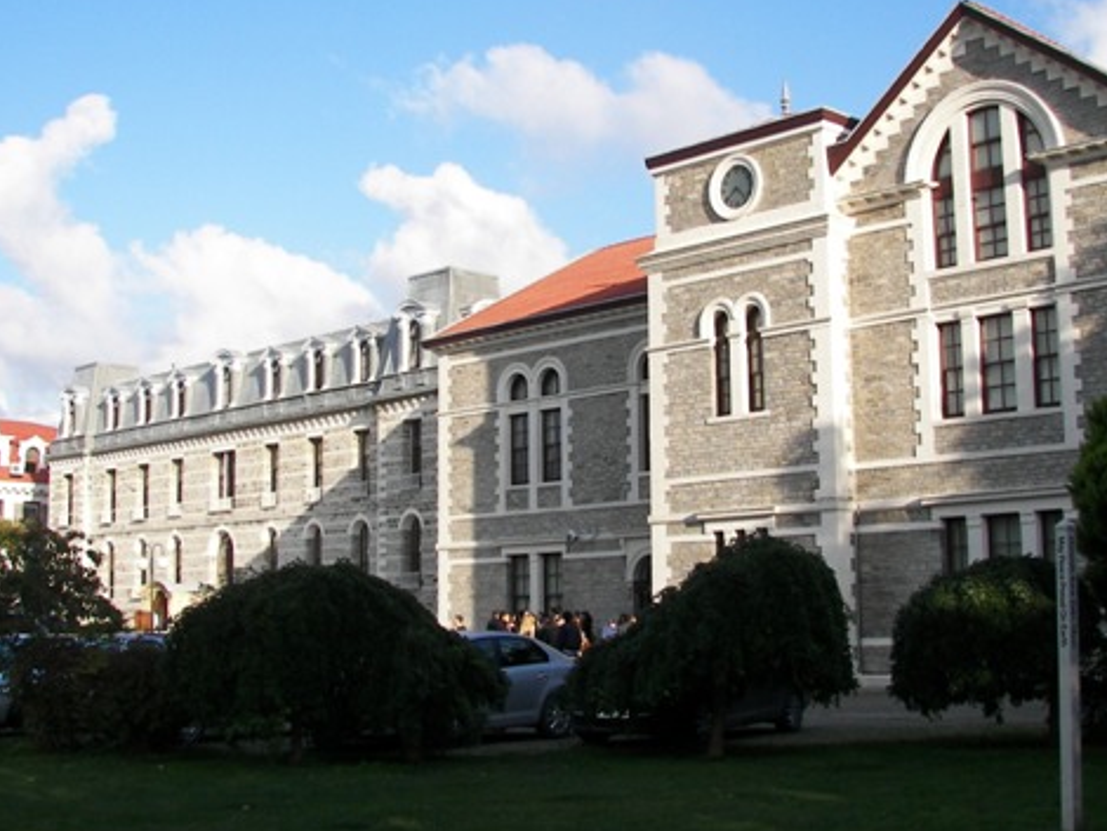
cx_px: 546
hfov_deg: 38.9
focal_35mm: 49
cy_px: 388
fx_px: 1568
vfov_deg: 29.7
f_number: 2.8
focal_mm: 6
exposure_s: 1/500
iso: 50
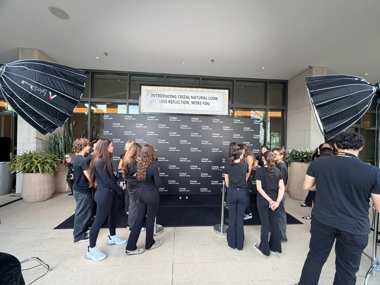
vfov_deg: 85.7
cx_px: 190
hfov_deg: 102.1
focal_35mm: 14
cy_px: 142
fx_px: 154
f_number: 2.2
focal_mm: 2.22
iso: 100
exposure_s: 1/111
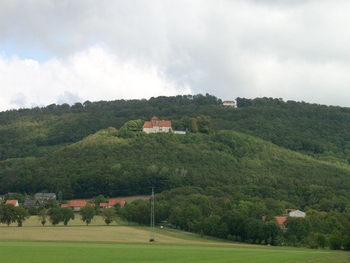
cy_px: 132
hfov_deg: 19.6
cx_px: 175
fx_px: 1011
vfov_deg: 14.8
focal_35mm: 100
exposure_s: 1/303
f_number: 4
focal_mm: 20.74
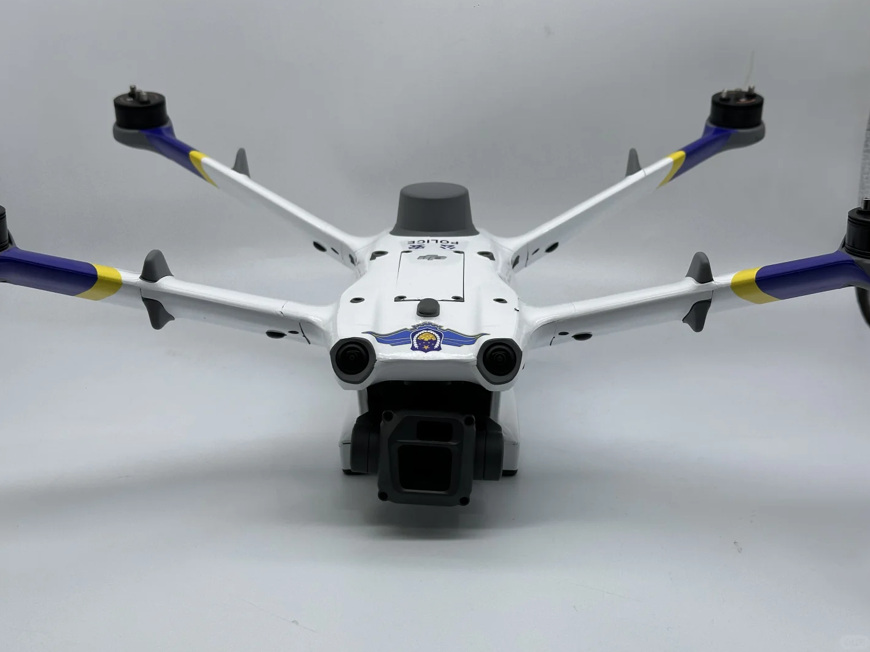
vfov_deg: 29.7
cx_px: 433
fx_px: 1231
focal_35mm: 49
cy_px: 324
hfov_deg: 38.9
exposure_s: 1/343
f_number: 1.78
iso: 64
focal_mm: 6.86
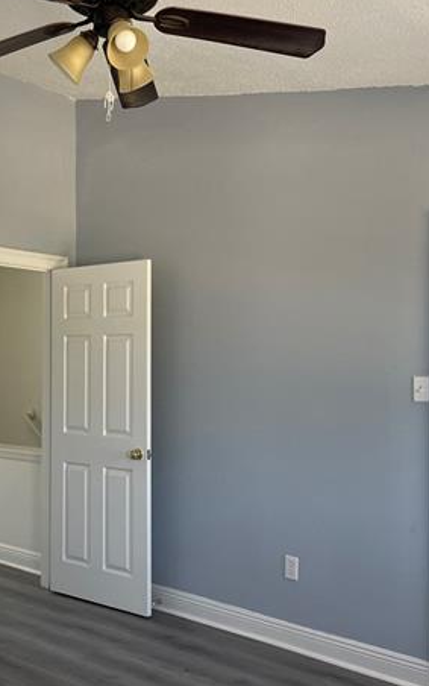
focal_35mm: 39
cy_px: 351
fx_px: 729
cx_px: 94
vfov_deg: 50.4
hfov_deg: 32.0
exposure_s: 1/121
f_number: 1.6
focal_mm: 4.2
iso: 80
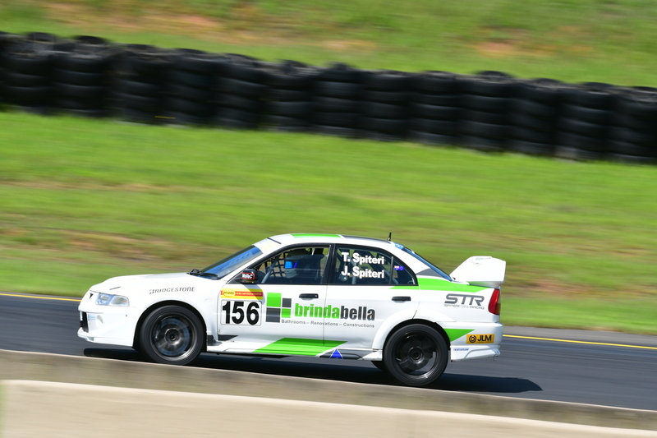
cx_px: 328
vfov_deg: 2.2
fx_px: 11494
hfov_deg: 3.3
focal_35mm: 630
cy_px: 219
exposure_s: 1/125
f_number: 11
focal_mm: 420
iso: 100
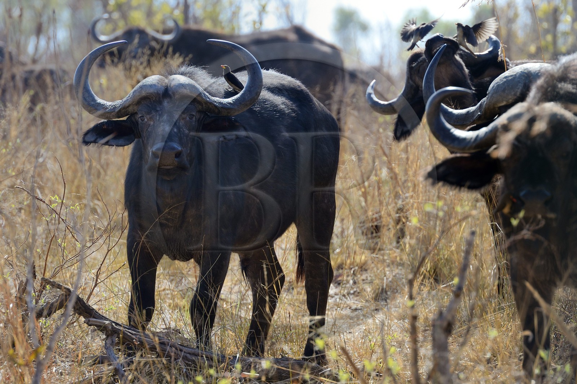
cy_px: 192
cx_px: 288
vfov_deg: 4.9
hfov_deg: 7.4
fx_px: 4487
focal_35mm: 280
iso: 400
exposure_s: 1/1000
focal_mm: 280
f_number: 5.6
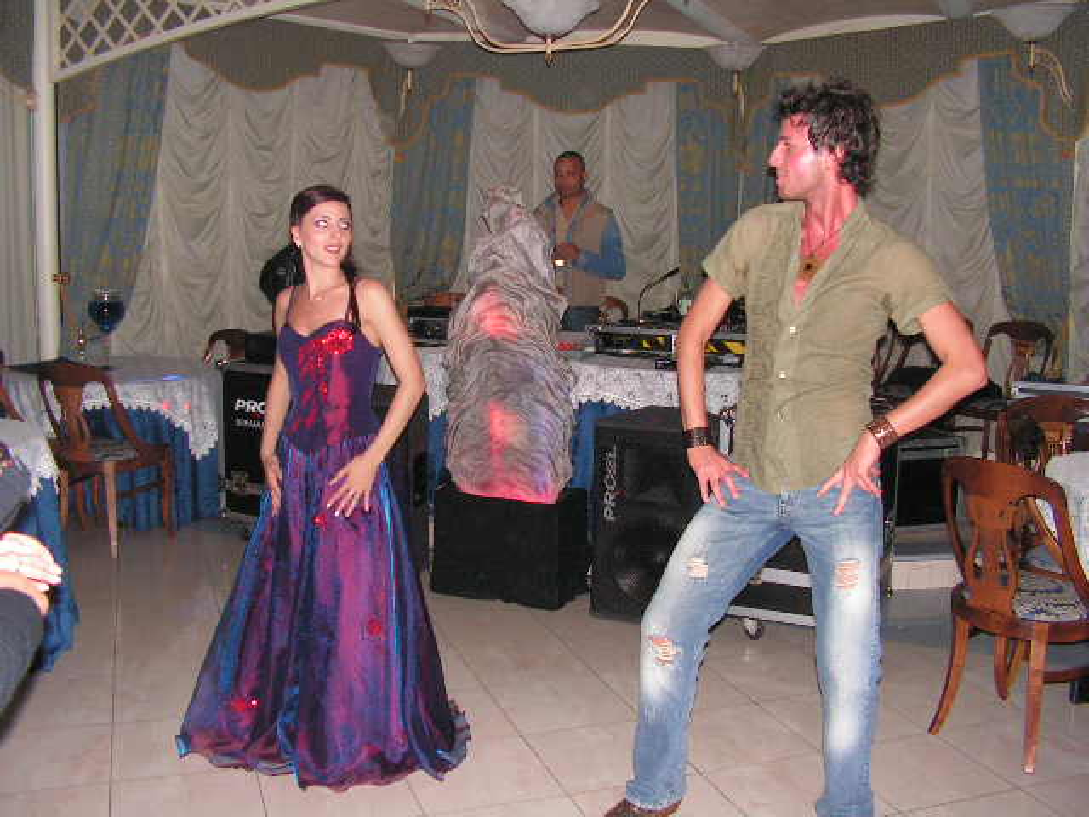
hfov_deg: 51.4
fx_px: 1133
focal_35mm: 36
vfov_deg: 39.7
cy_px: 408
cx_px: 544
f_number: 3.2
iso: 200
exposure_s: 1/40
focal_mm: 6
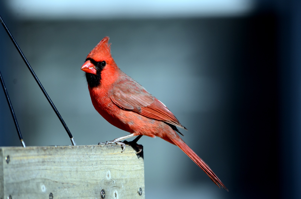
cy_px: 100
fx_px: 3754
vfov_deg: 3.0
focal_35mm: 450
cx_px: 150
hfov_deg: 4.6
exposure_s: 1/500
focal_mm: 300
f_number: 5.6
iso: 200
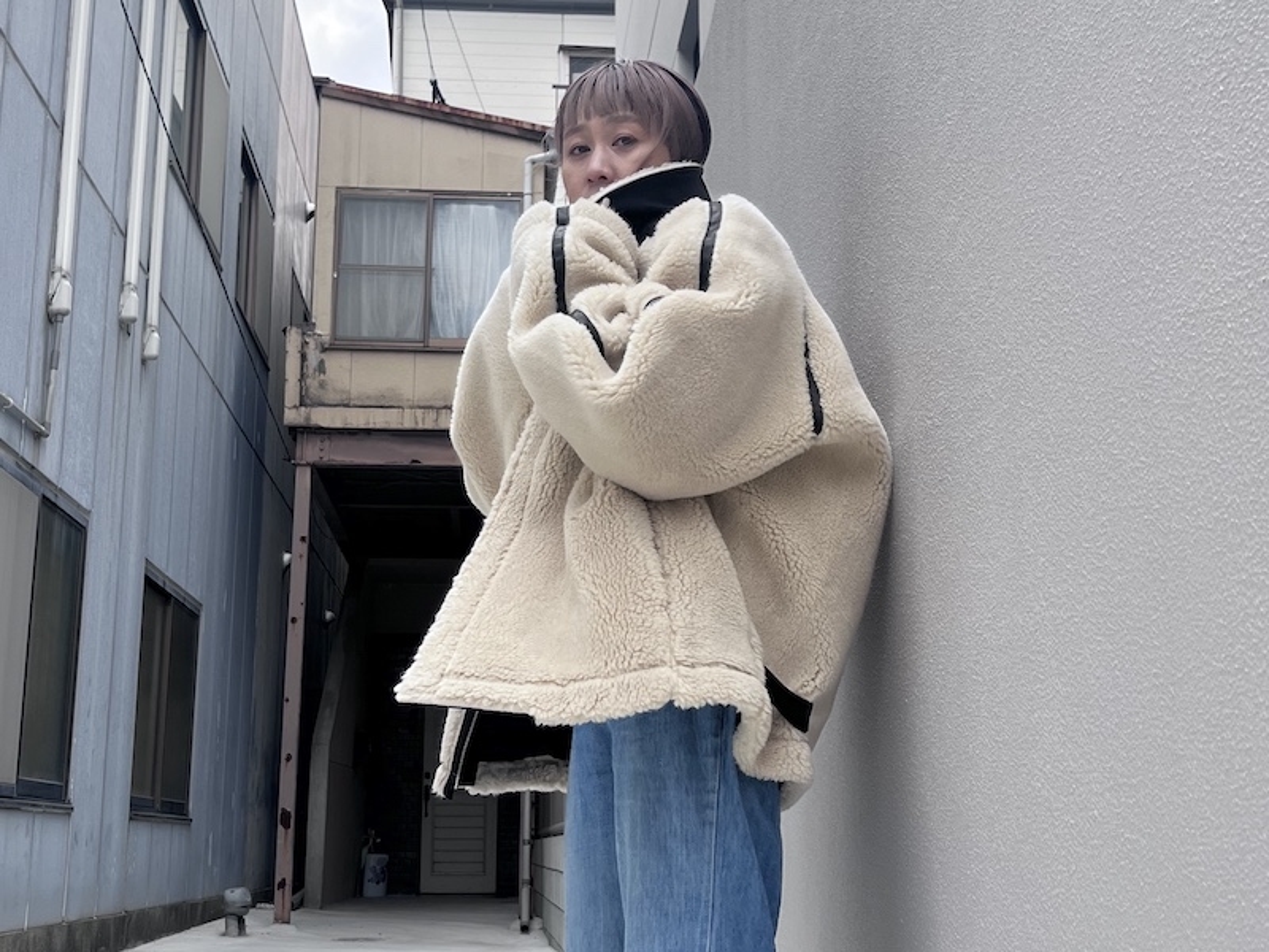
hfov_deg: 67.3
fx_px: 953
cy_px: 476
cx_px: 634
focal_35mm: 26
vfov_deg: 53.1
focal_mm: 5.1
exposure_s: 1/618
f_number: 1.6
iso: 50
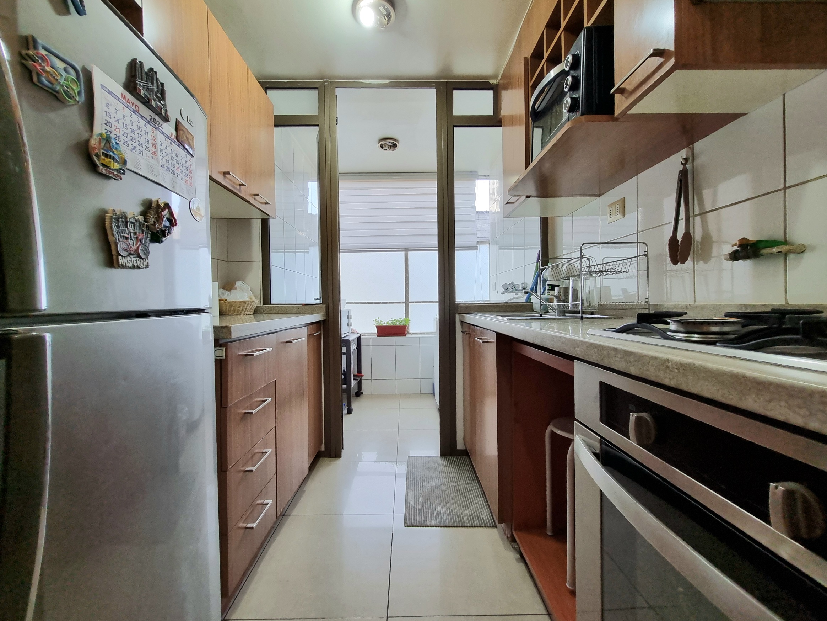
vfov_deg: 89.9
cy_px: 310
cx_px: 414
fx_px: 311
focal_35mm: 13
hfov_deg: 106.2
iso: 160
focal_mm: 1.74
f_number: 2.2
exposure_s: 1/50
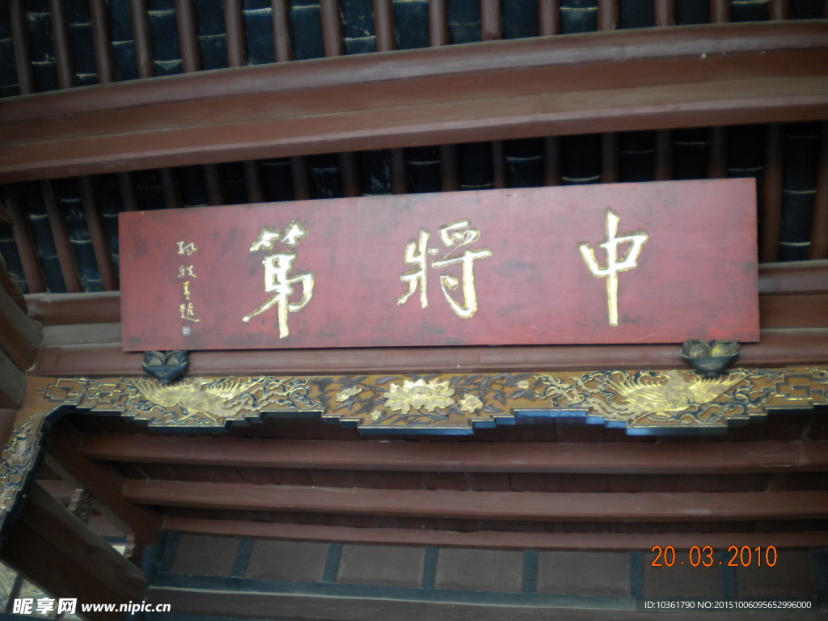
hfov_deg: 52.6
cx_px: 414
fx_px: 837
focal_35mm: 35
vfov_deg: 40.7
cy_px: 310
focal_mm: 6.3
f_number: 3.1
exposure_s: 1/59.8
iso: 214
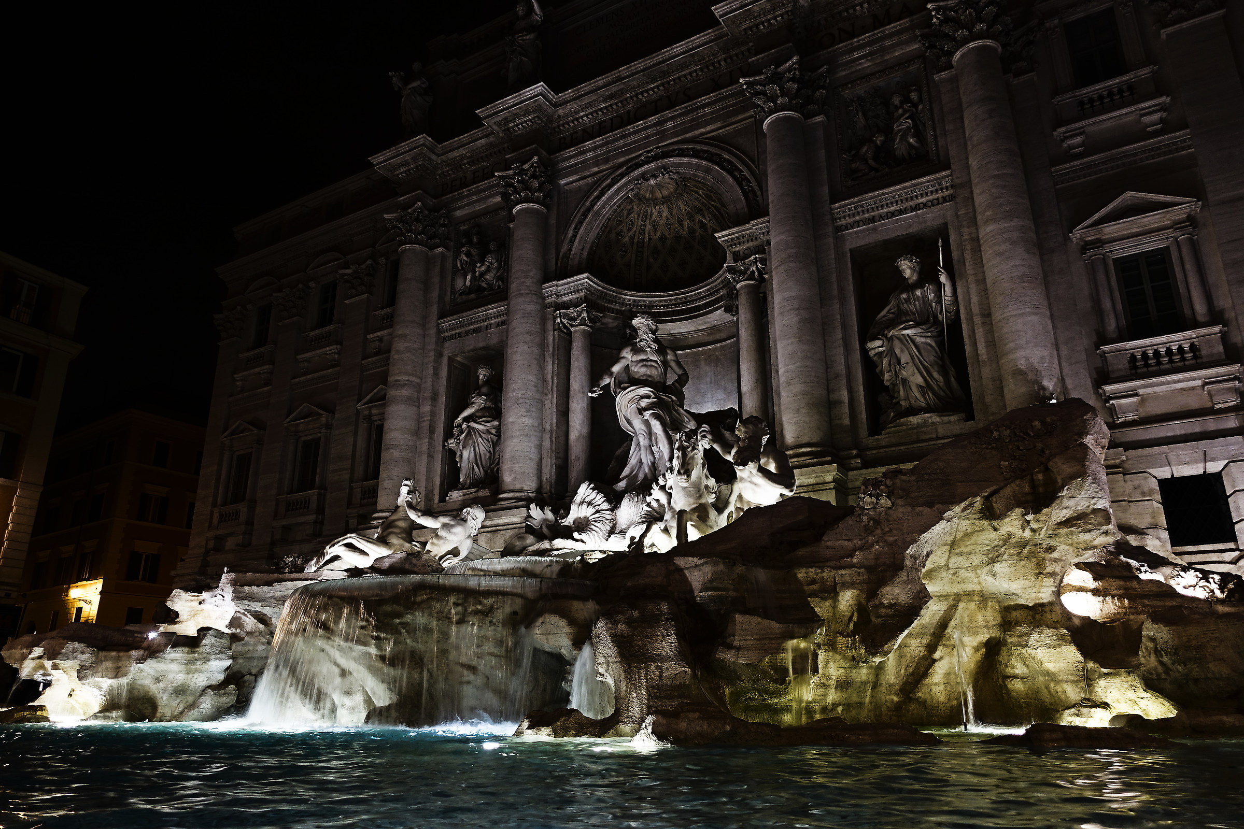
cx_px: 622
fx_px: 829
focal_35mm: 24
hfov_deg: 73.7
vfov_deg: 53.1
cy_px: 414
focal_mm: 8.8
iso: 125
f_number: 1.8
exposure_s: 1/15
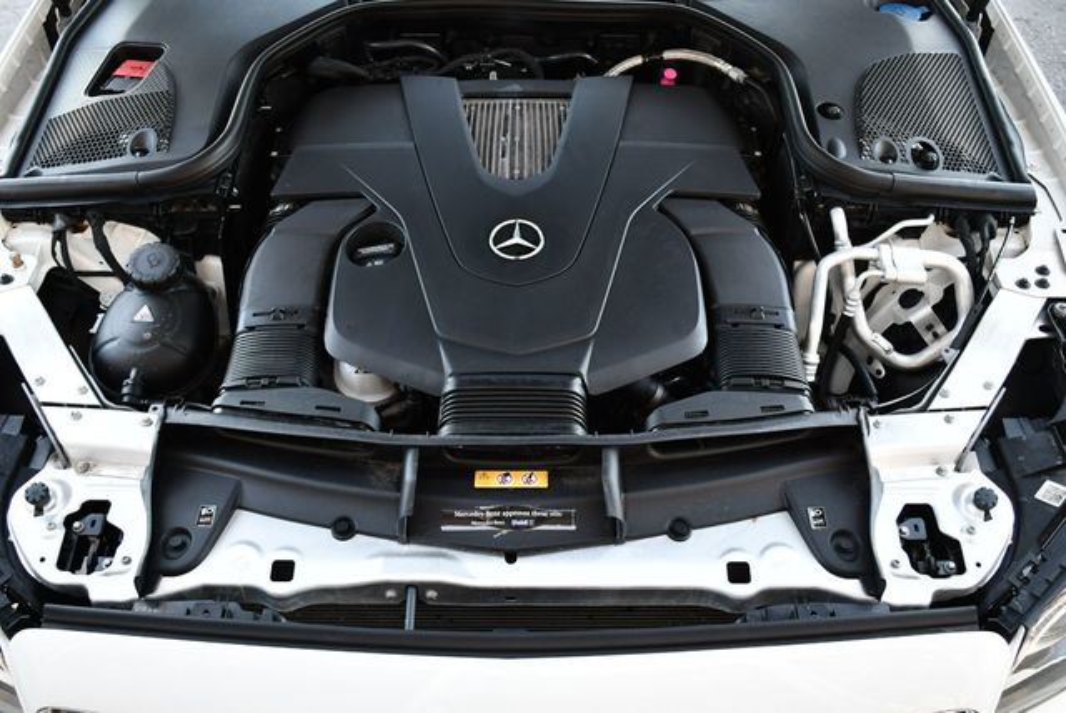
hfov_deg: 53.1
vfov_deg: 36.9
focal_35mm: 36
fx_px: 1067
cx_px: 533
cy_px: 356
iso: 560
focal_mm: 18
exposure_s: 1/250
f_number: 3.5
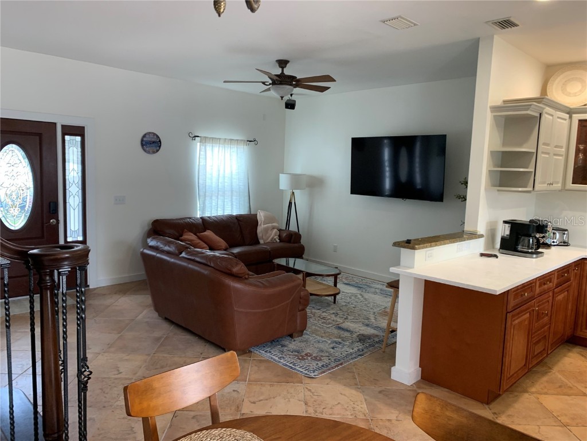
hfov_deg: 67.3
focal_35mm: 26
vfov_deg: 53.1
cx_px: 294
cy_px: 220
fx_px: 441
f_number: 1.8
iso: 80
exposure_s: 1/60
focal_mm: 4.25
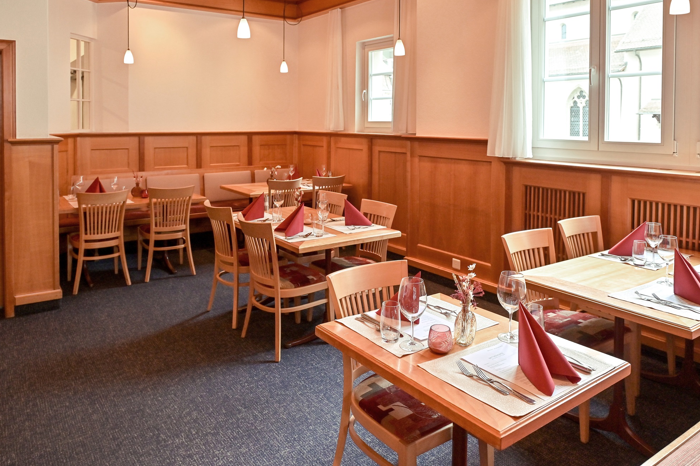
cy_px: 241
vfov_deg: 51.3
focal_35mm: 25
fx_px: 486
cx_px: 344
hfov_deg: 71.5
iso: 1000
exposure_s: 1/50
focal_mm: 24
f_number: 6.3
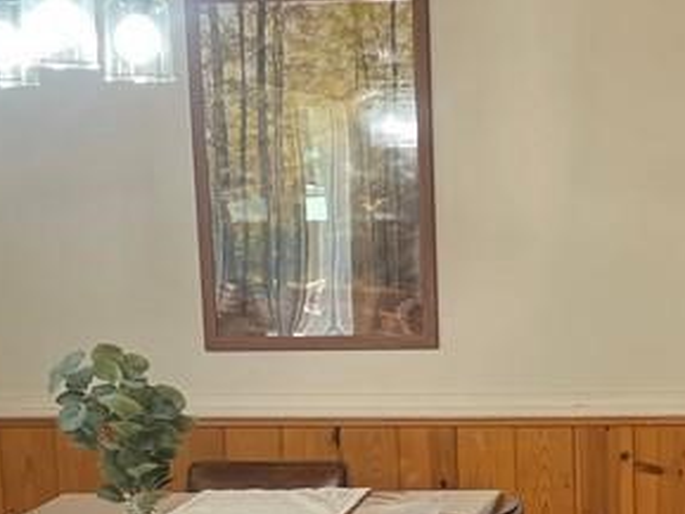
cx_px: 495
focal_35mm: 92
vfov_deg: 15.7
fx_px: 1821
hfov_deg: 21.2
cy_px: 526
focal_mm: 5.7
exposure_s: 1/60
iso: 200
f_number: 1.5
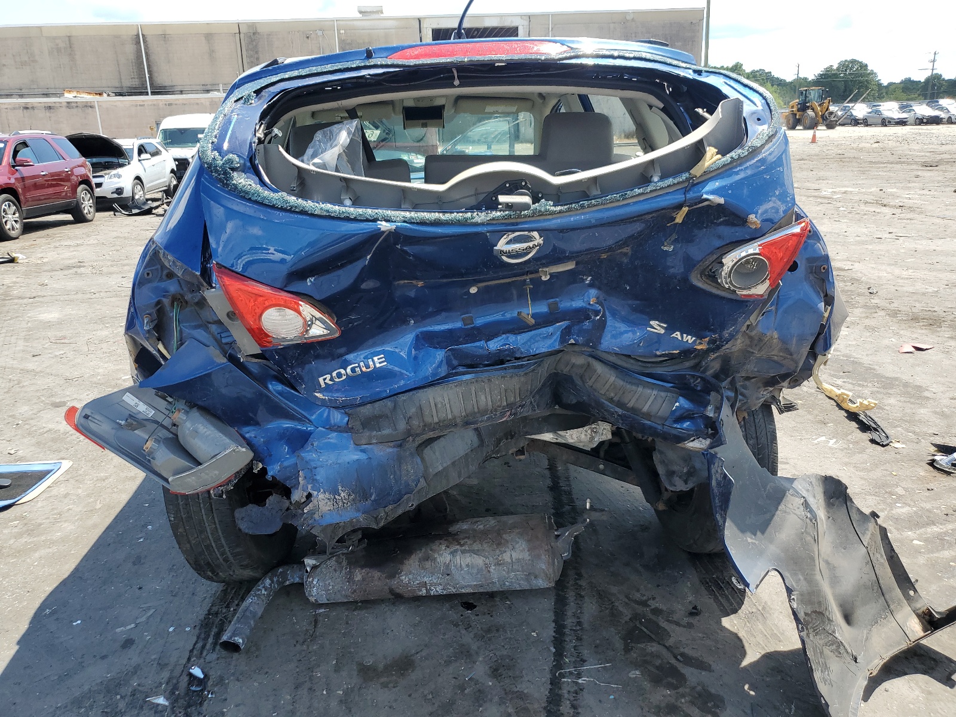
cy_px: 358
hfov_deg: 67.3
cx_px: 478
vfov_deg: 53.1
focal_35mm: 26
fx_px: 718
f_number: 1.5
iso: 50
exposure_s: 1/1429
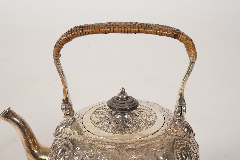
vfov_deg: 29.9
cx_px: 120
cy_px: 80
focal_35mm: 45
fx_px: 300
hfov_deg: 43.6
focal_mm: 30
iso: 400
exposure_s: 1/125
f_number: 22
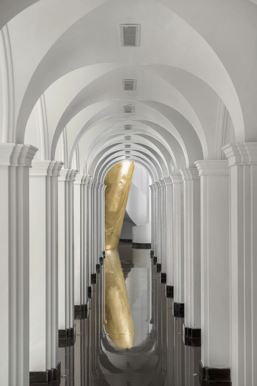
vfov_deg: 36.2
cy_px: 193
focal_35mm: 55
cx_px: 128
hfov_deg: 24.6
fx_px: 589
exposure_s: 1/5
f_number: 13
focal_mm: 55
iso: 160
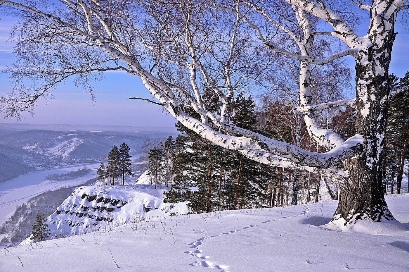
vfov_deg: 36.8
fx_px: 409
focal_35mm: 36
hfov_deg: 53.2
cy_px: 136
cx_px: 204
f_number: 6.3
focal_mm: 24
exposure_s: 1/1600
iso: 400
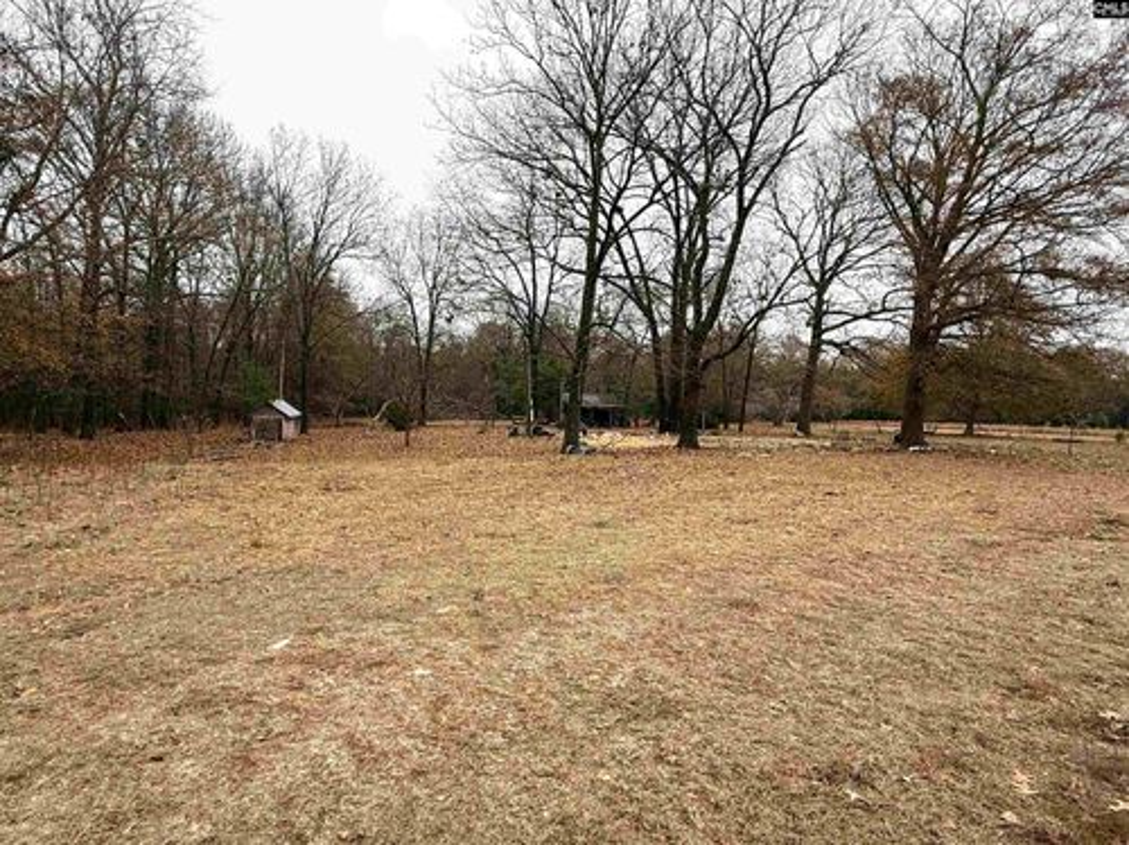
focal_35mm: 19
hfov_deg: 84.7
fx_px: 619
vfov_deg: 68.6
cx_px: 564
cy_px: 422
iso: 50
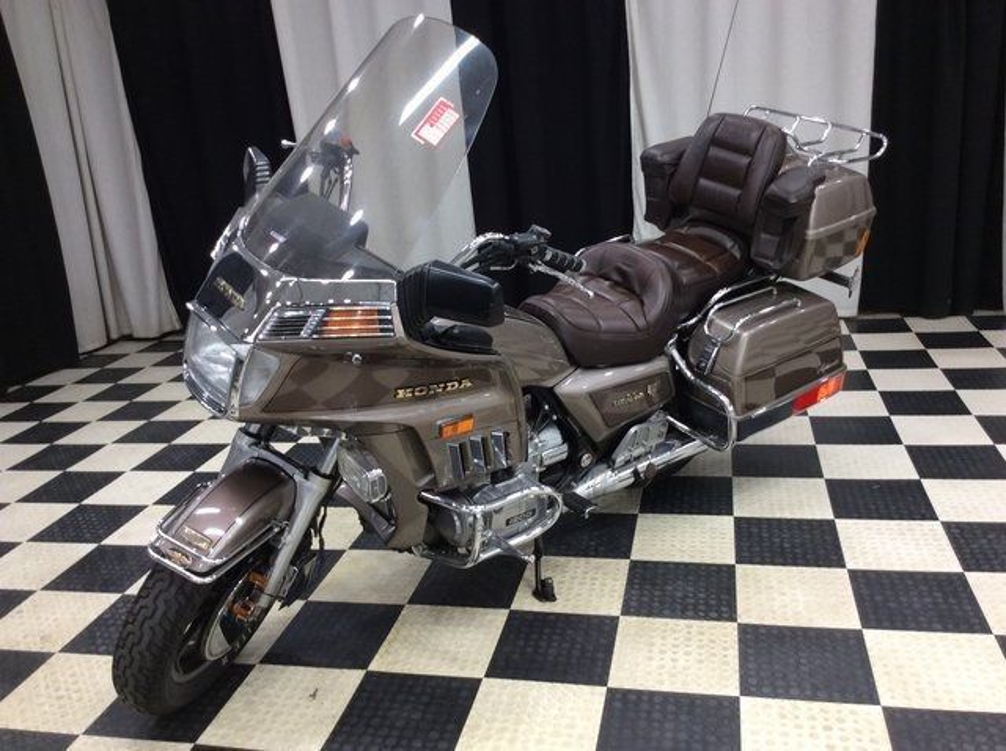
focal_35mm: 32
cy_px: 376
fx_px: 929
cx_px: 503
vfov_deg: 44.1
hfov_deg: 56.9
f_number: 2.4
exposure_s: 1/24
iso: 40
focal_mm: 3.3
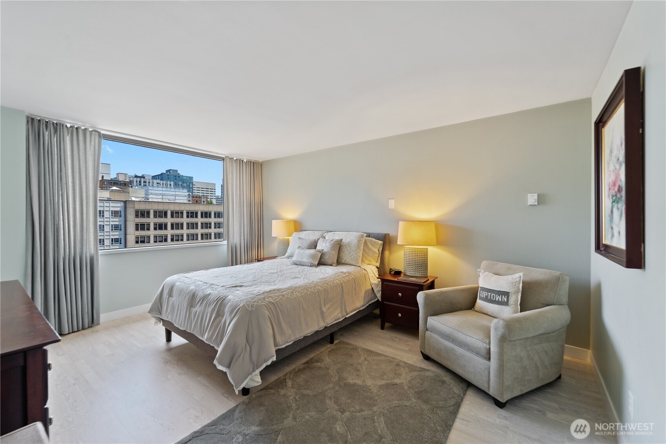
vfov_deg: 81.2
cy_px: 222
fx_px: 259
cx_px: 333
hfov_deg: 104.3
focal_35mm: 14
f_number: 8
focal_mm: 14
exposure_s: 1/5
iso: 200
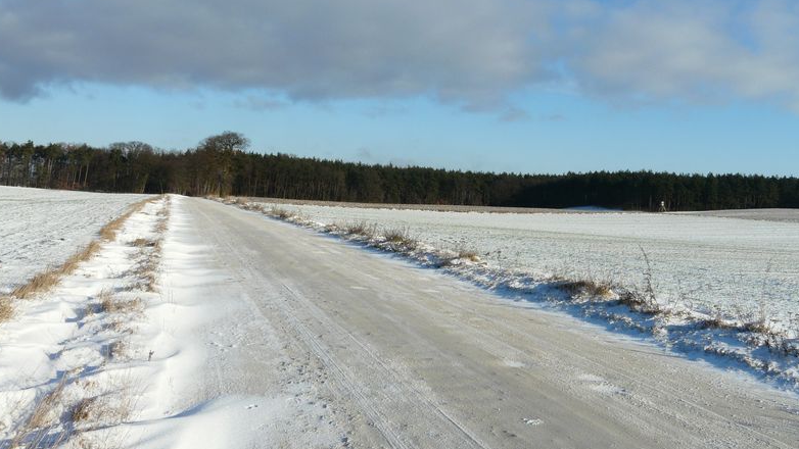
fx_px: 826
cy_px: 183
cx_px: 394
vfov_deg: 30.4
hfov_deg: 51.6
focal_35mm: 39
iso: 100
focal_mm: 5.8
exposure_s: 1/400
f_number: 6.3
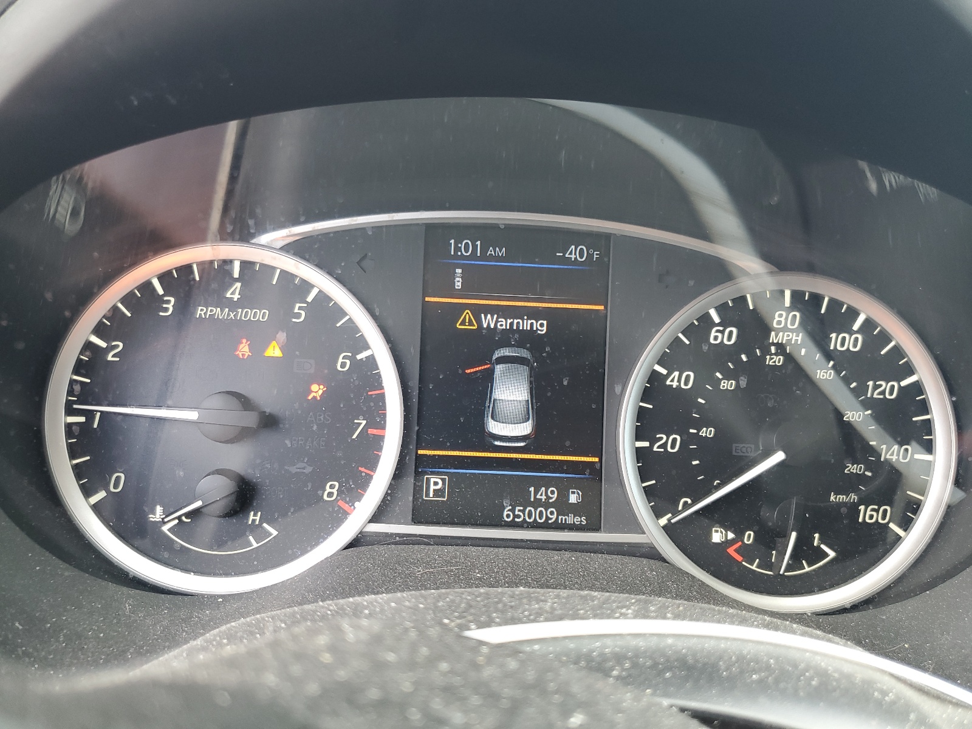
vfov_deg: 53.1
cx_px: 486
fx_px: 730
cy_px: 364
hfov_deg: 67.3
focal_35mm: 26
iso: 59
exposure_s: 1/60.2
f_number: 1.5
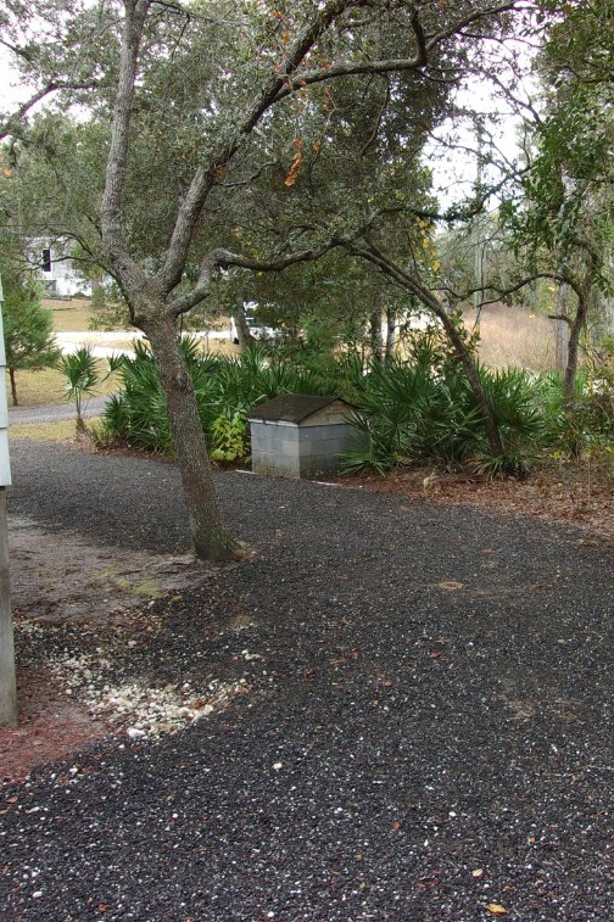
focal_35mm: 38
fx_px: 973
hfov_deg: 34.2
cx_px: 465
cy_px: 465
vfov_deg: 50.7
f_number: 3
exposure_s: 1/70
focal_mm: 4.9
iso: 80
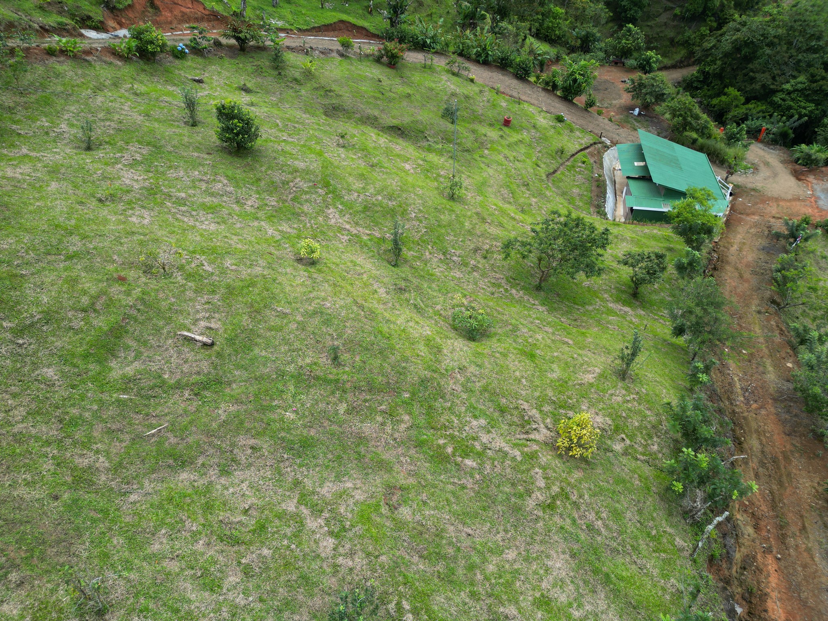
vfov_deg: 56.8
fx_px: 574
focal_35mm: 24
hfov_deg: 71.6
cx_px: 414
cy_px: 310
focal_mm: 6.72
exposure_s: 1/725
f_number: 1.7
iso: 100
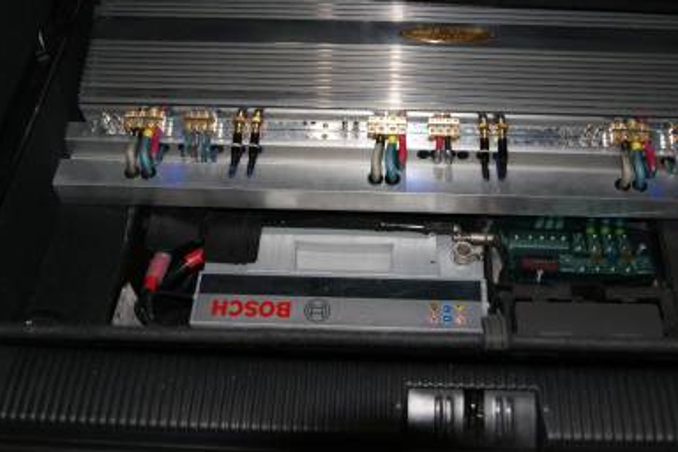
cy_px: 162
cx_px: 378
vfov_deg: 31.0
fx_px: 810
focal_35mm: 43
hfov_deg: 45.4
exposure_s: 1/60
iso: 400
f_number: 5.6
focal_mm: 22
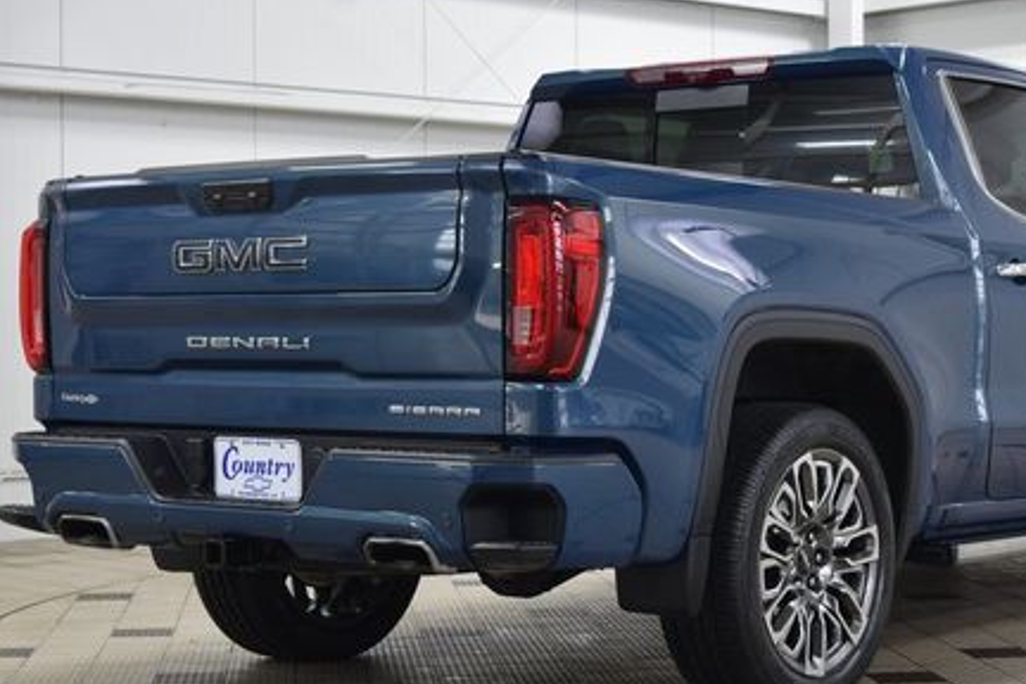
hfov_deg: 25.9
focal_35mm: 78
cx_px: 679
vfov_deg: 17.5
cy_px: 365
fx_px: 2215
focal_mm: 35
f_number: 6.3
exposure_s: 1/15
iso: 500
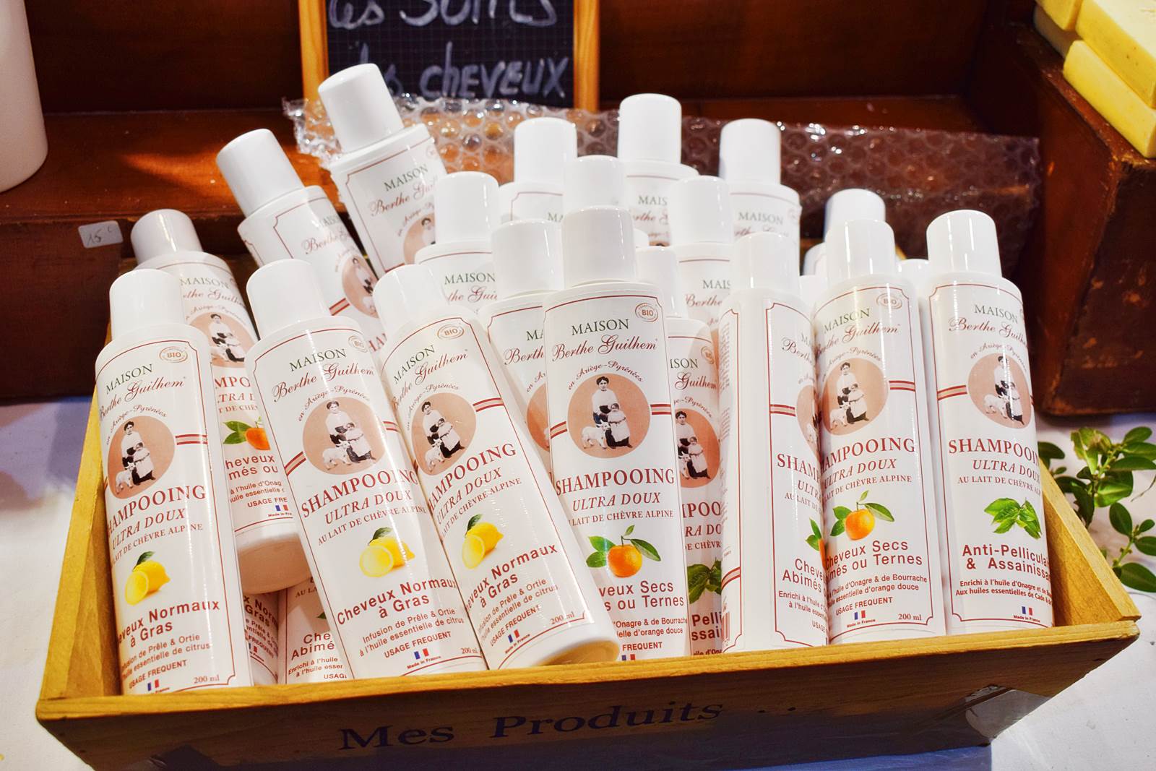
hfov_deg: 43.6
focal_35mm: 45
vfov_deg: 29.9
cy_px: 386
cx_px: 578
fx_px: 1445
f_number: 5
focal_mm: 30
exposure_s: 1/100
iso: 400
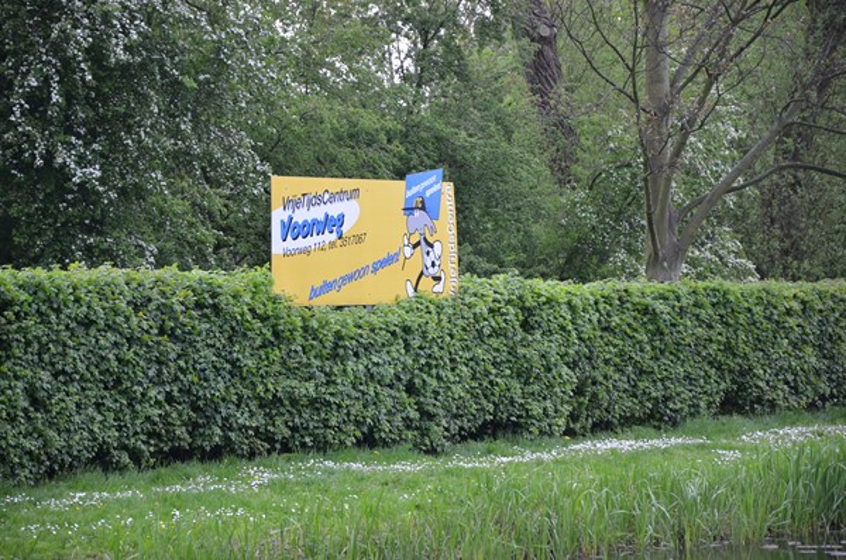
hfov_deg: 13.1
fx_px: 3692
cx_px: 423
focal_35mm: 158
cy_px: 280
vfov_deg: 8.7
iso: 400
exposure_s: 1/80
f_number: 5.6
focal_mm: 105
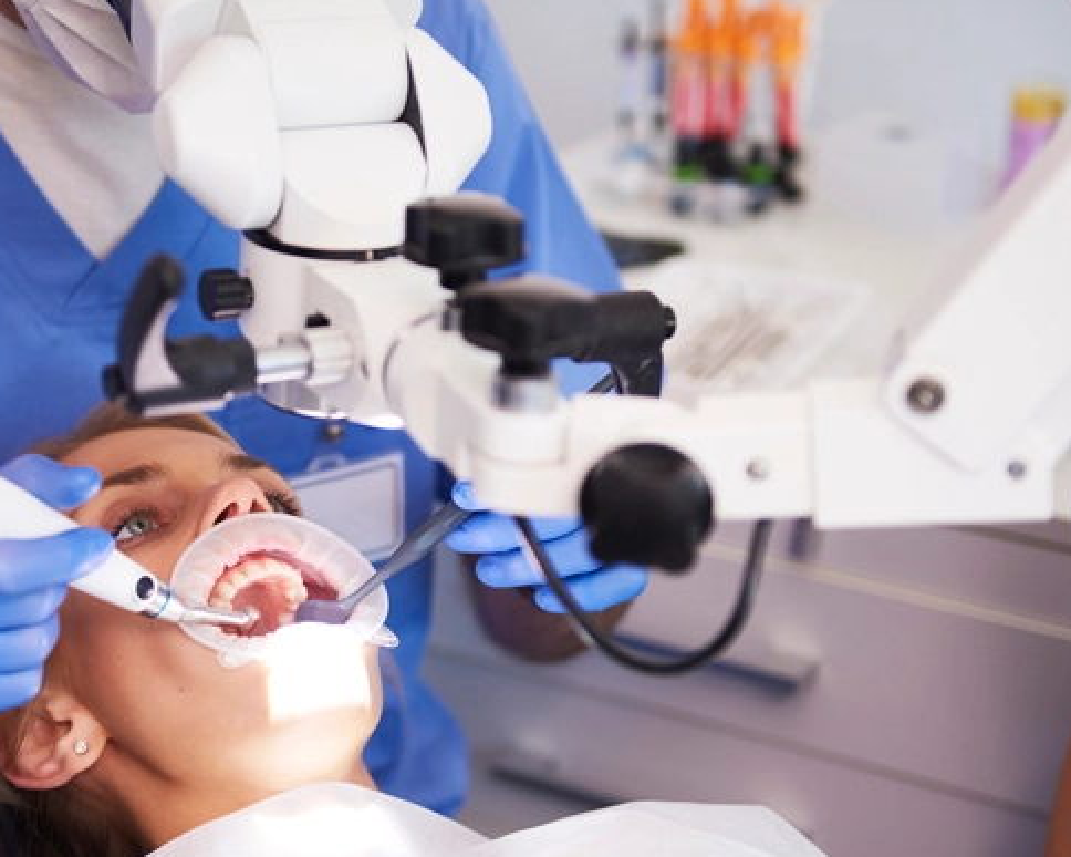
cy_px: 510
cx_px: 429
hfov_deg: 22.0
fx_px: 2757
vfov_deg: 17.6
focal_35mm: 87
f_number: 2.8
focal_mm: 62
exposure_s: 1/100
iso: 250
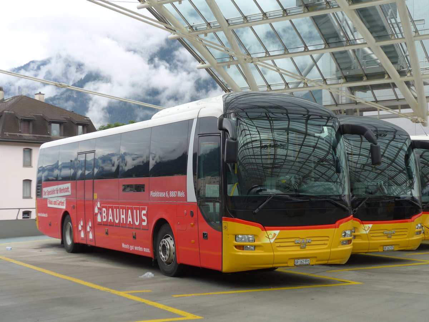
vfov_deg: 24.8
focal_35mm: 59
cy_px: 161
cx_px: 214
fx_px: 731
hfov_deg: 32.7
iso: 80
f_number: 3.5
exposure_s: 1/250
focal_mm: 12
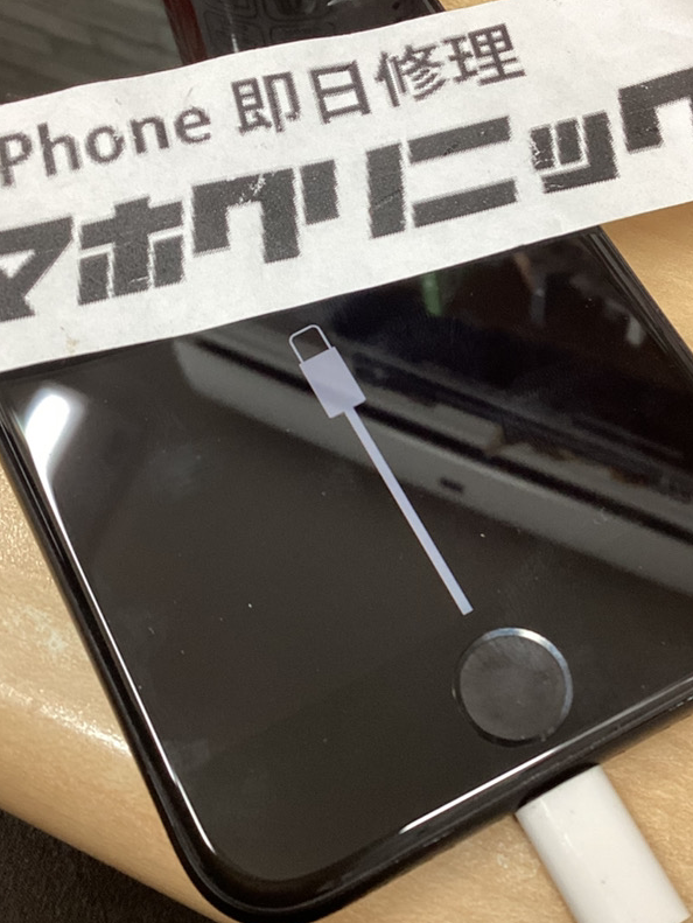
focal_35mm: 47
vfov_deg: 40.4
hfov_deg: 30.9
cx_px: 335
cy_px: 445
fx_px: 1254
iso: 80
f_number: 2.4
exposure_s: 1/60
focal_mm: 3.3
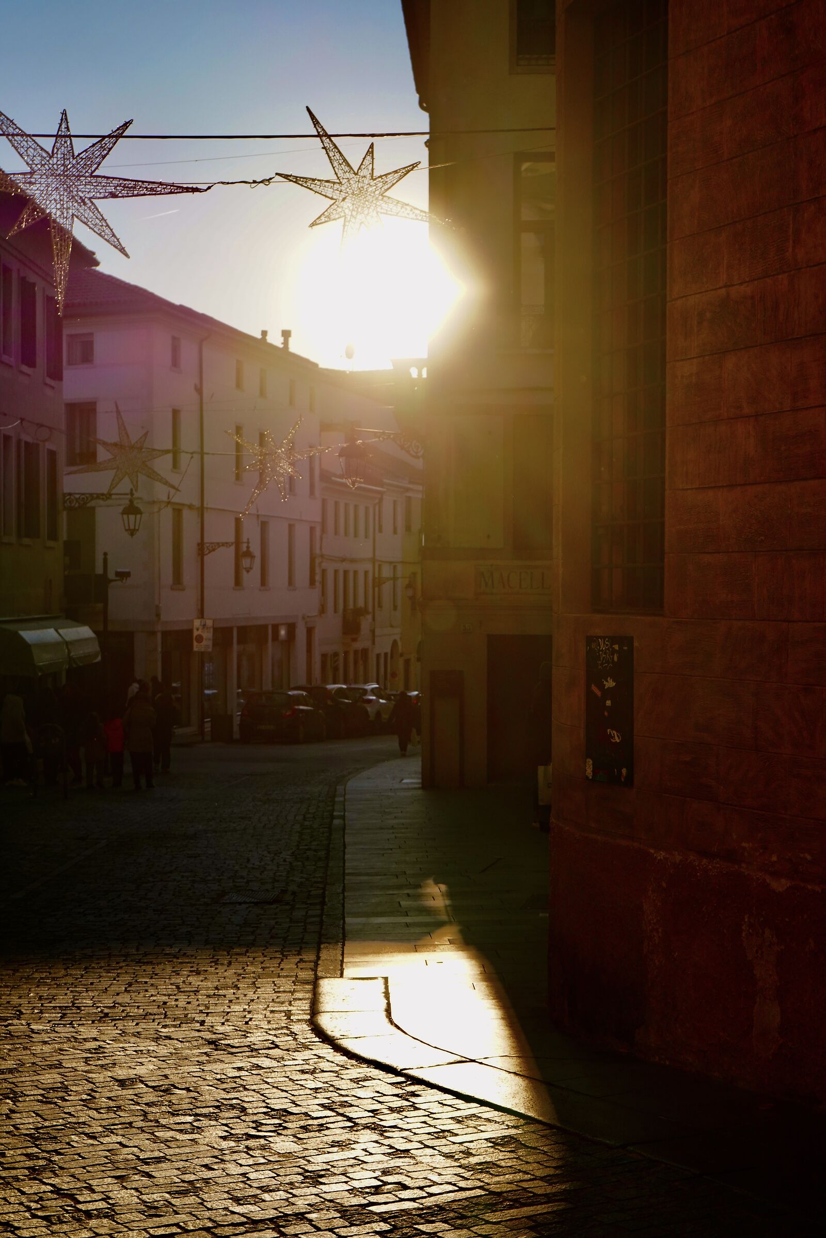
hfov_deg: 23.0
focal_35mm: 59
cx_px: 413
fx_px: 2030
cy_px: 619
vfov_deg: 33.9
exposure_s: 1/2500
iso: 500
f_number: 5
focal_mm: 59
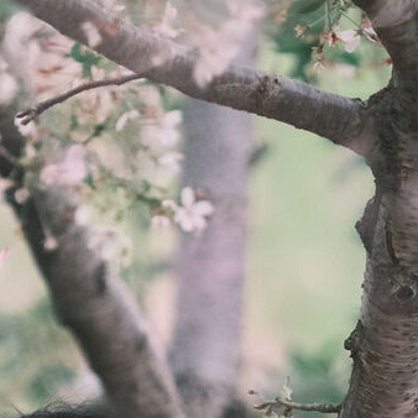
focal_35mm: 803
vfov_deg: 2.2
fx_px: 10970
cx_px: 12
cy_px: 727
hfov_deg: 2.2
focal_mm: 135
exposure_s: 1/5800
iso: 2000
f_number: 2
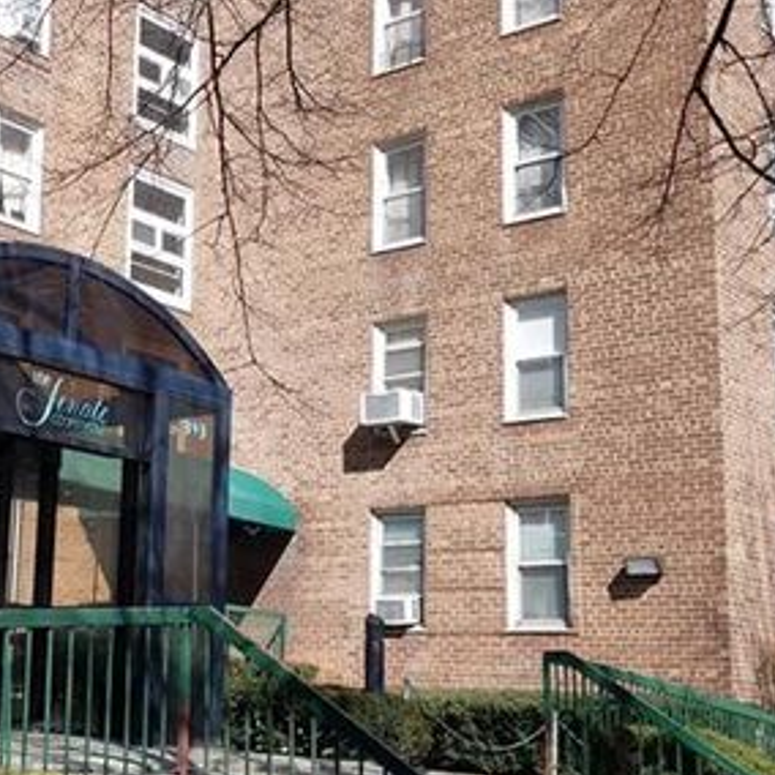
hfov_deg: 30.7
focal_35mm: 54
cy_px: 495
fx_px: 1368
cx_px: 131
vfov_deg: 31.5
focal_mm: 4.2
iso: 50
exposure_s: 1/1844
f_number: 1.7
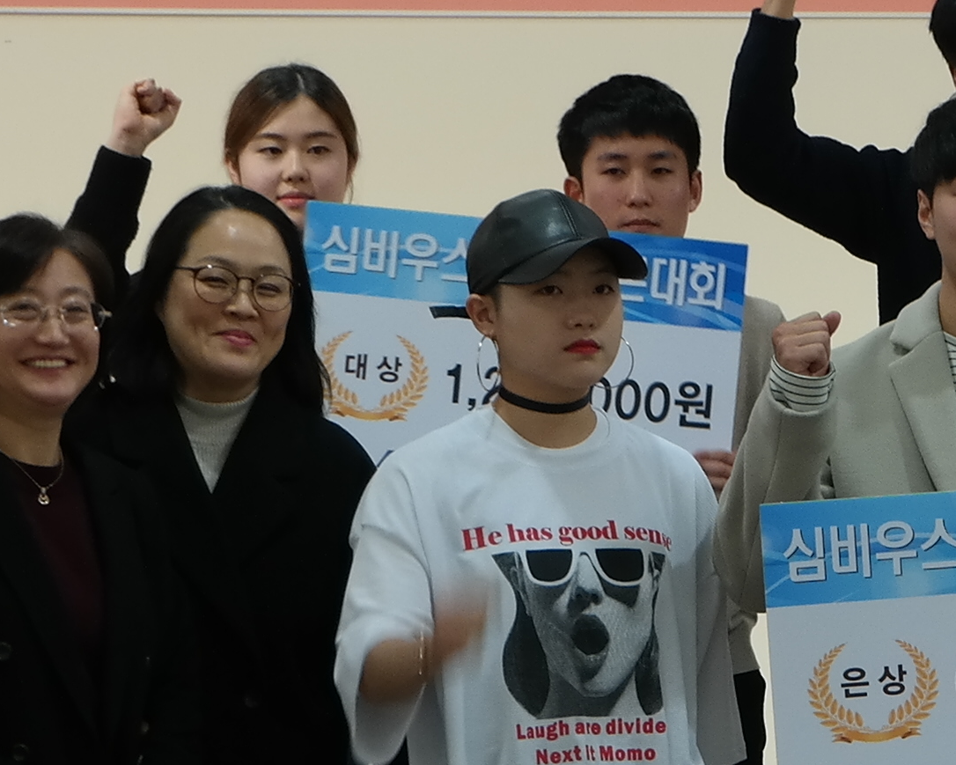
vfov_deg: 9.8
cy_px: 761
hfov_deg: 12.1
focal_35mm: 156
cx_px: 1157
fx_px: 4414
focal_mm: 22
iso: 400
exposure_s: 1/25
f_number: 4
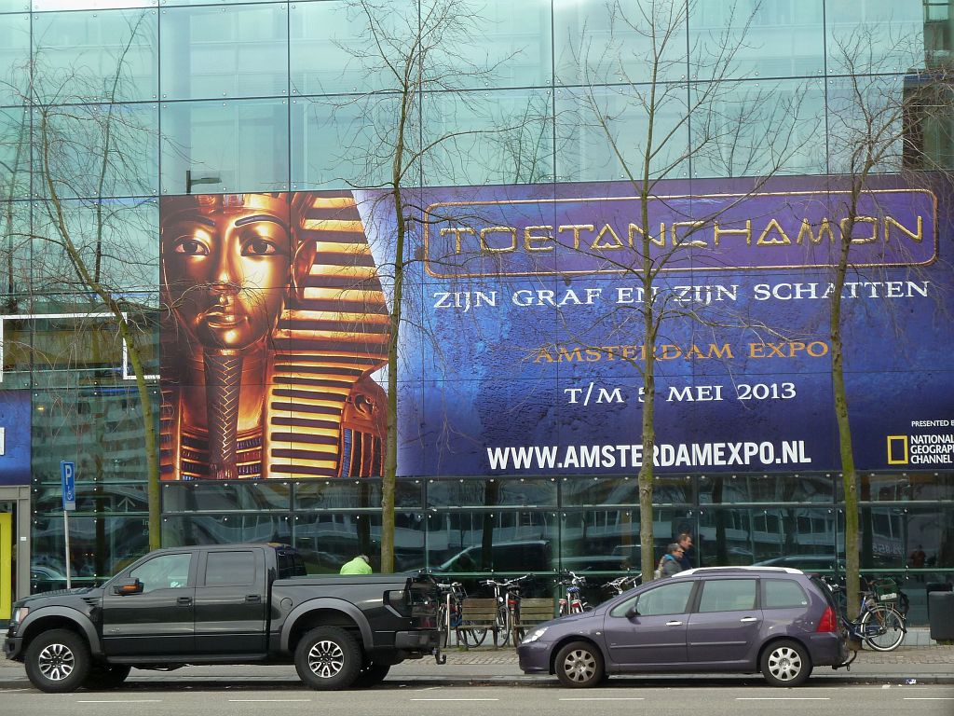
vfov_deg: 15.4
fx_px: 2646
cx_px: 477
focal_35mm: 96
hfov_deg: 20.4
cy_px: 358
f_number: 4.3
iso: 125
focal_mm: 15.8
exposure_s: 1/50
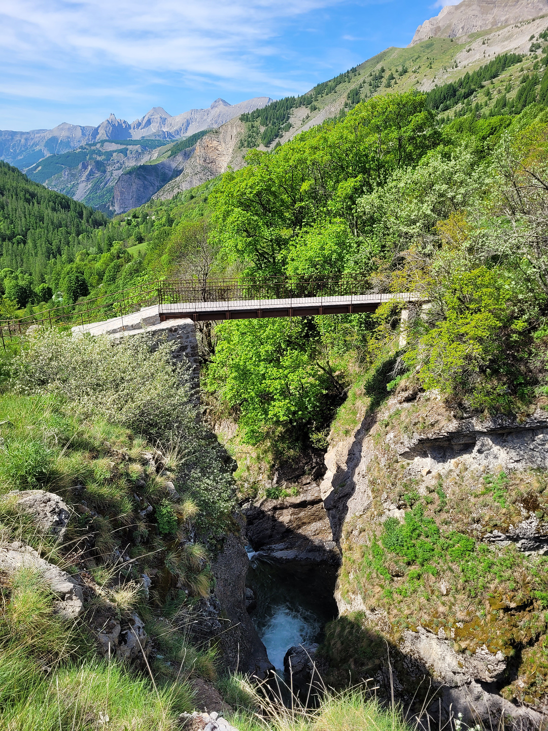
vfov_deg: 67.3
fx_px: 549
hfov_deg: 53.1
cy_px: 366
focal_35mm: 26
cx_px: 274
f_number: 1.8
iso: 40
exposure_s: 1/1465
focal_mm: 5.4
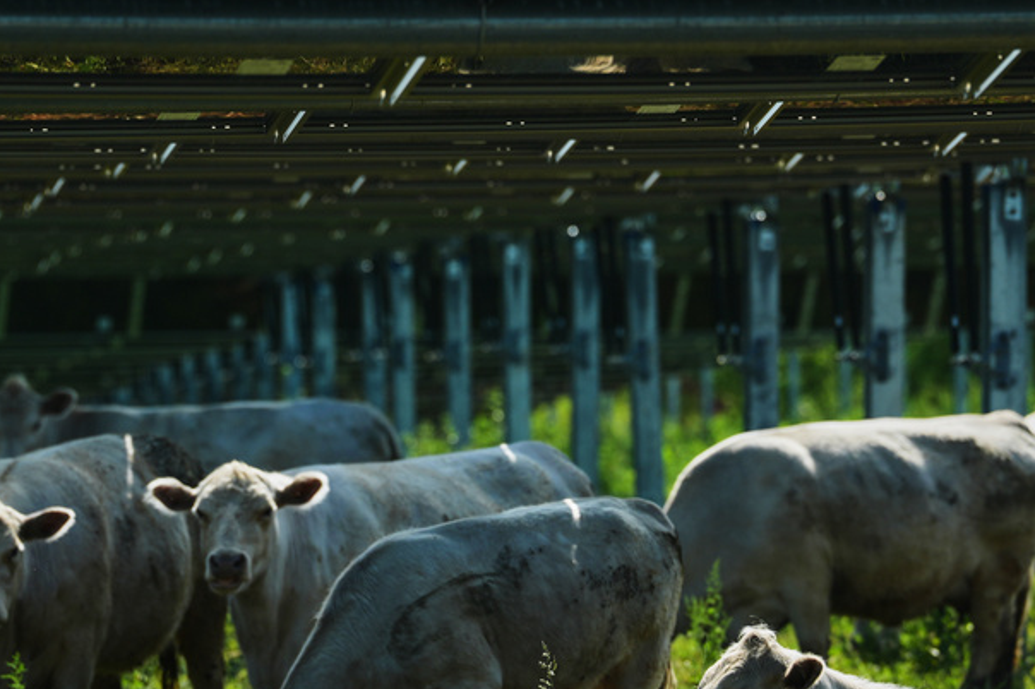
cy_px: 554
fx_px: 9741
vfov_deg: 4.0
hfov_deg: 6.1
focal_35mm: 339
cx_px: 637
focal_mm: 200
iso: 200
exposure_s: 1/1250
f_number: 4
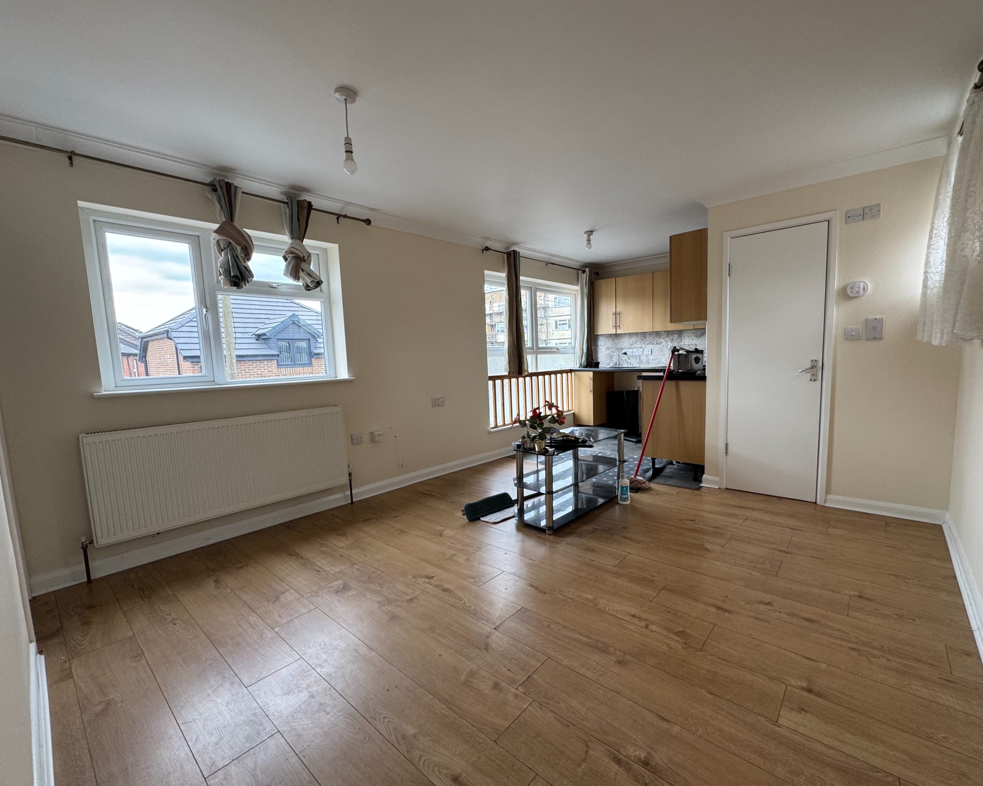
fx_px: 436
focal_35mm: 15
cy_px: 402
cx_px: 523
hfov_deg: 96.7
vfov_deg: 84.0
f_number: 2.2
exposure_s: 1/73
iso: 125
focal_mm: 2.22
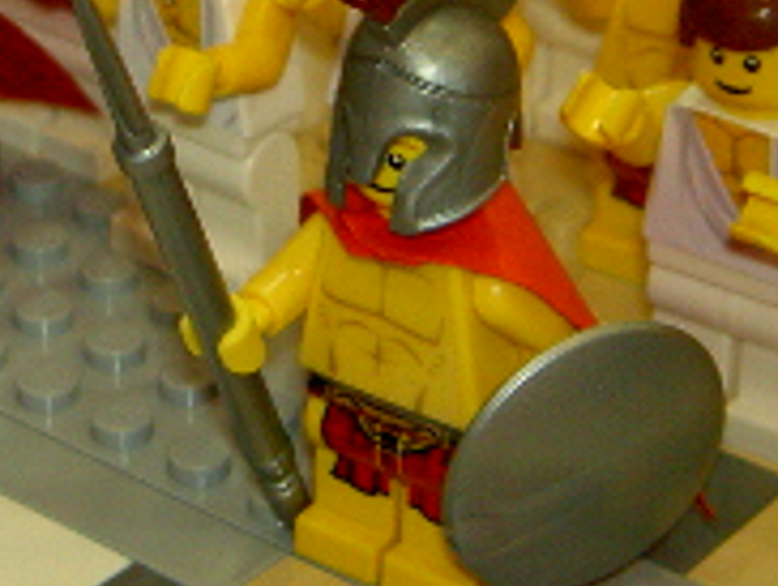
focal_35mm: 137
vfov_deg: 10.8
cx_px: 252
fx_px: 3083
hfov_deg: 14.4
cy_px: 26
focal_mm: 8
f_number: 2.8
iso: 200
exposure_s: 1/60
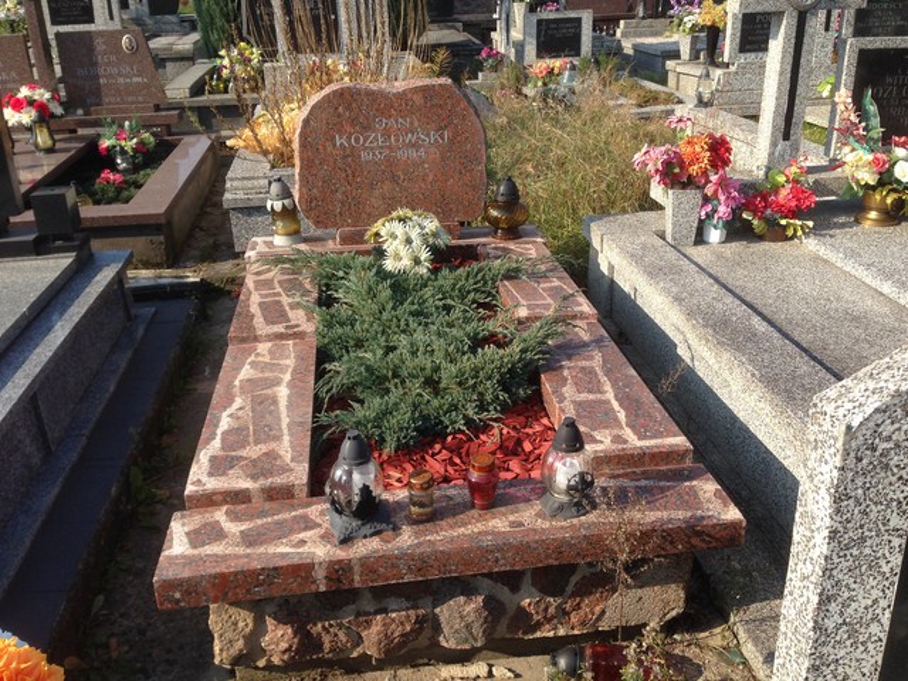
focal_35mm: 33
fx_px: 866
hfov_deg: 55.4
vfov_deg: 42.9
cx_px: 454
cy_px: 340
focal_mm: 4.12
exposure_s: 1/889
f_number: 2.4
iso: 50
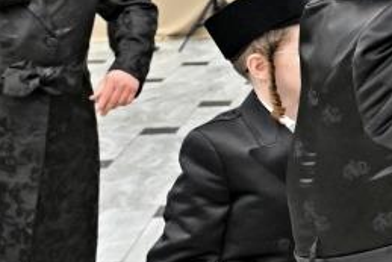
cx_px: 772
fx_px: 1035
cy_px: -95
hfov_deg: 16.6
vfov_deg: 13.8
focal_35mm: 95
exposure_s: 1/250
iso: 1250
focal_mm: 24
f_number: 4
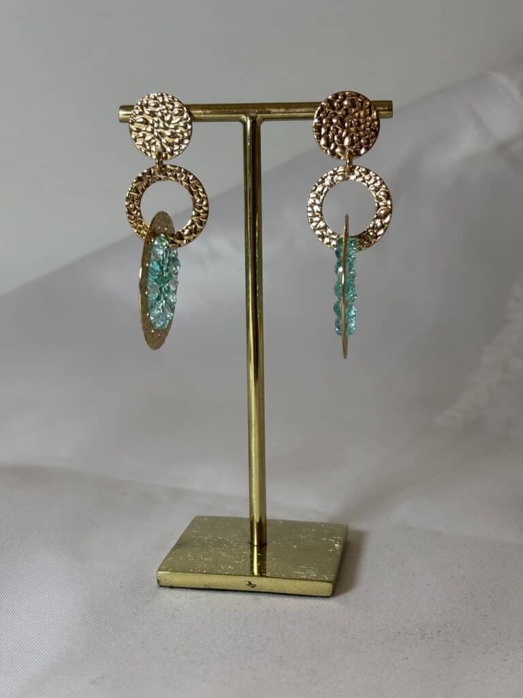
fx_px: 1048
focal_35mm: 52
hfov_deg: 28.0
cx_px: 262
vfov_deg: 36.8
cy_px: 349
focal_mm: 5.96
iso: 25
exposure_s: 1/133
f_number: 1.6
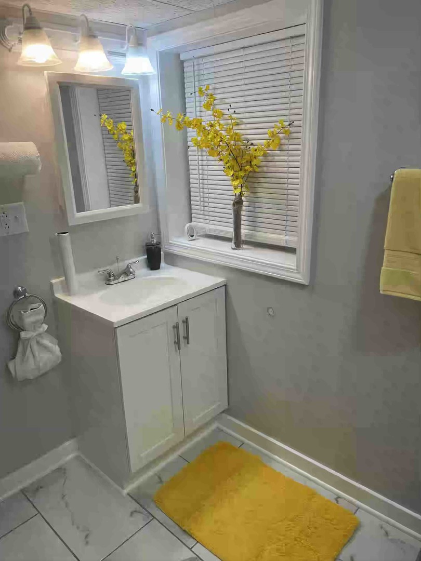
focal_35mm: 26
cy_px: 280
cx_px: 210
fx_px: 422
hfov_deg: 53.1
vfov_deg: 67.3
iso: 50
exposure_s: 1/160
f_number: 1.5
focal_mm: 5.7
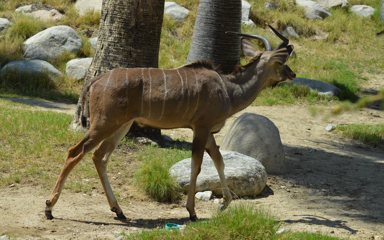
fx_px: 1366
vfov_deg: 10.0
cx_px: 192
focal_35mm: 131
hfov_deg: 16.0
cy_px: 127
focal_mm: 85
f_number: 7.1
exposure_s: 1/800
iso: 200
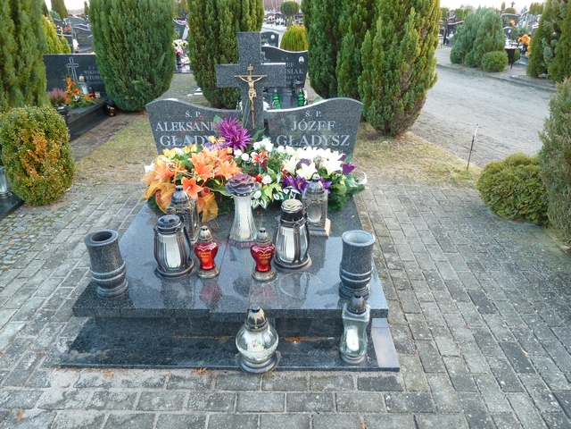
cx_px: 286
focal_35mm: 25
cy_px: 214
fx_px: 412
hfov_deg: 69.4
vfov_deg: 54.9
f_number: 3.3
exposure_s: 1/30
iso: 125
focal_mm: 4.1
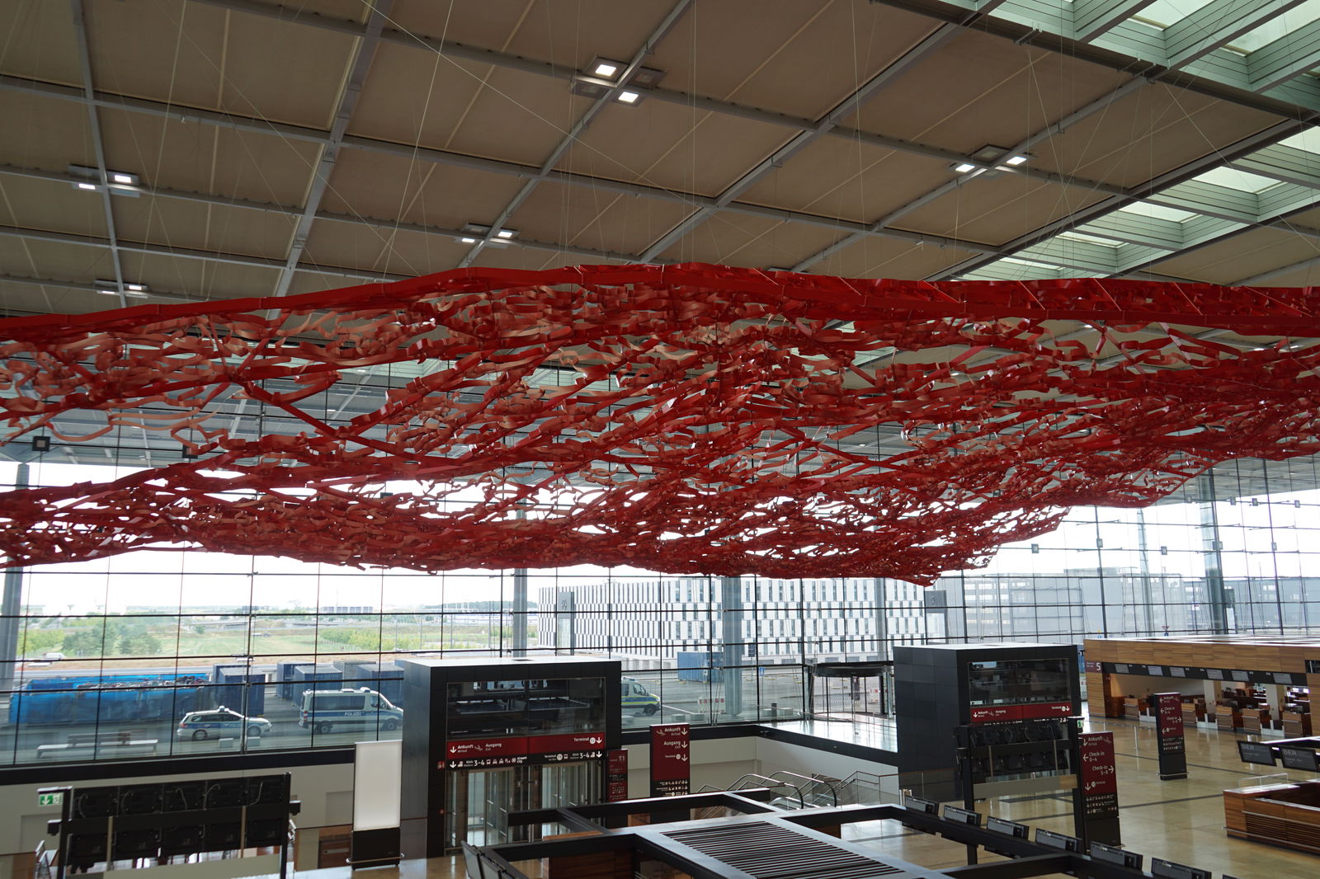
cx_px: 660
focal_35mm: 28
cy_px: 440
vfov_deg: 46.4
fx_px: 1026
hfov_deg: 65.5
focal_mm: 28
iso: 100
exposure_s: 1/60
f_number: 4
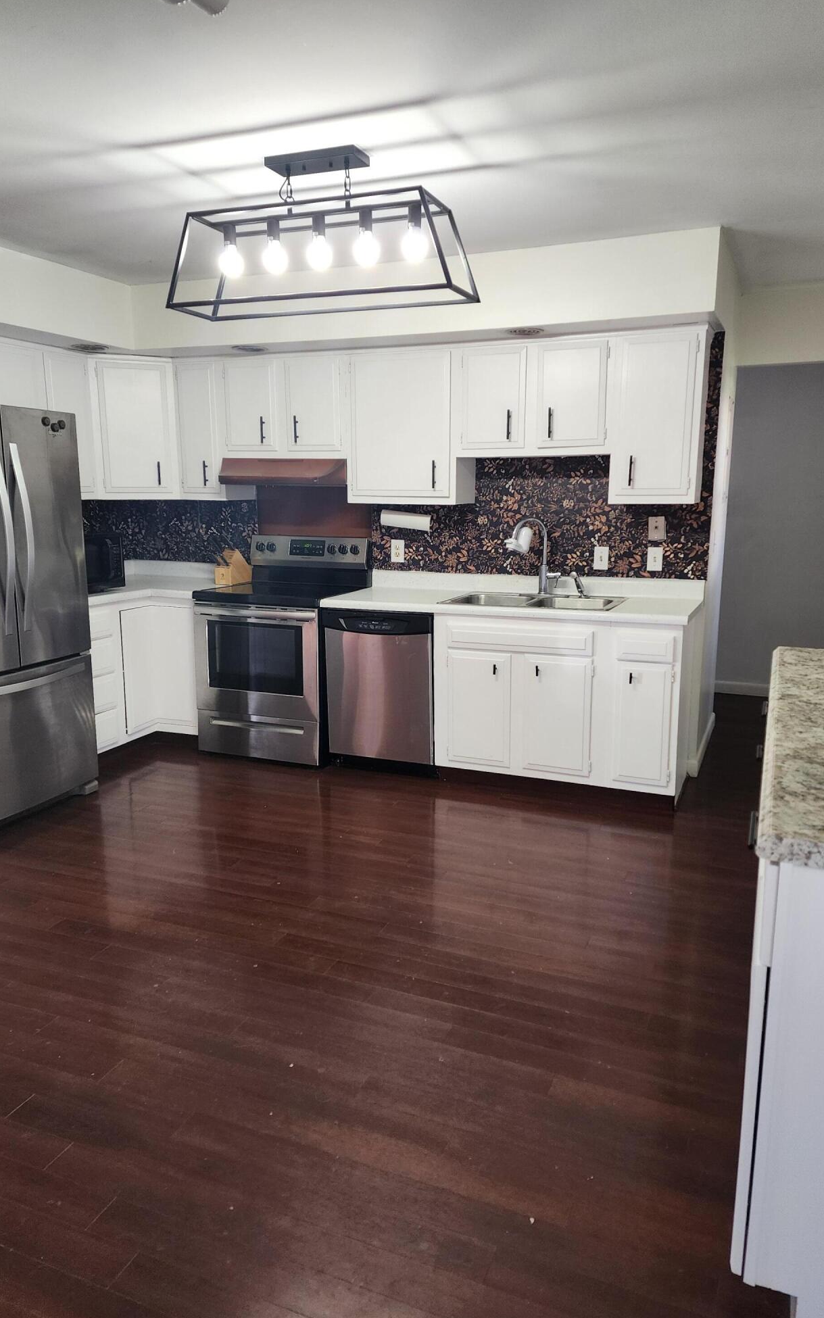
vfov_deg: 72.5
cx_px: 418
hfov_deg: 49.3
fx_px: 898
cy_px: 668
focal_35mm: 25
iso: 160
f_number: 1.8
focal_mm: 6.4
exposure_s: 1/120
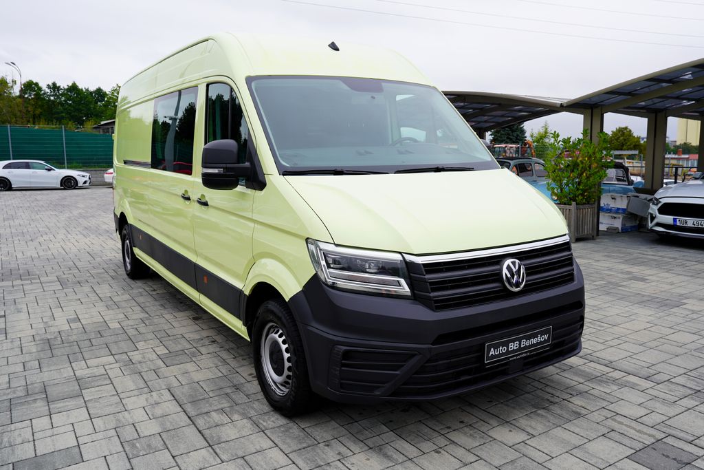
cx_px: 352
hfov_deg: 63.7
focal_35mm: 29
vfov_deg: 45.0
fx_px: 567
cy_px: 235
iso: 100
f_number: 6.3
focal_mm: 29
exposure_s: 1/100
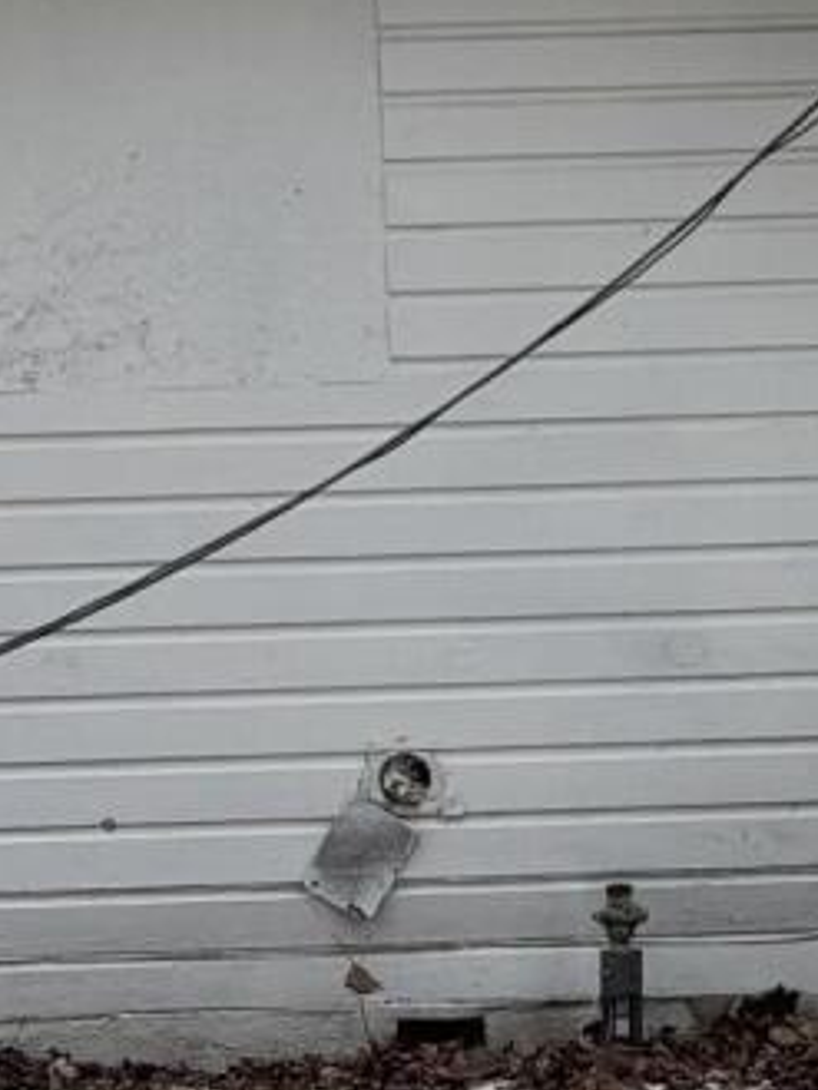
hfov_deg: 9.2
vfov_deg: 12.5
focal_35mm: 158
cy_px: 749
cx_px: 1199
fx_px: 4975
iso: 50
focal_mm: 5.96
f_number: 1.6
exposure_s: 1/2105
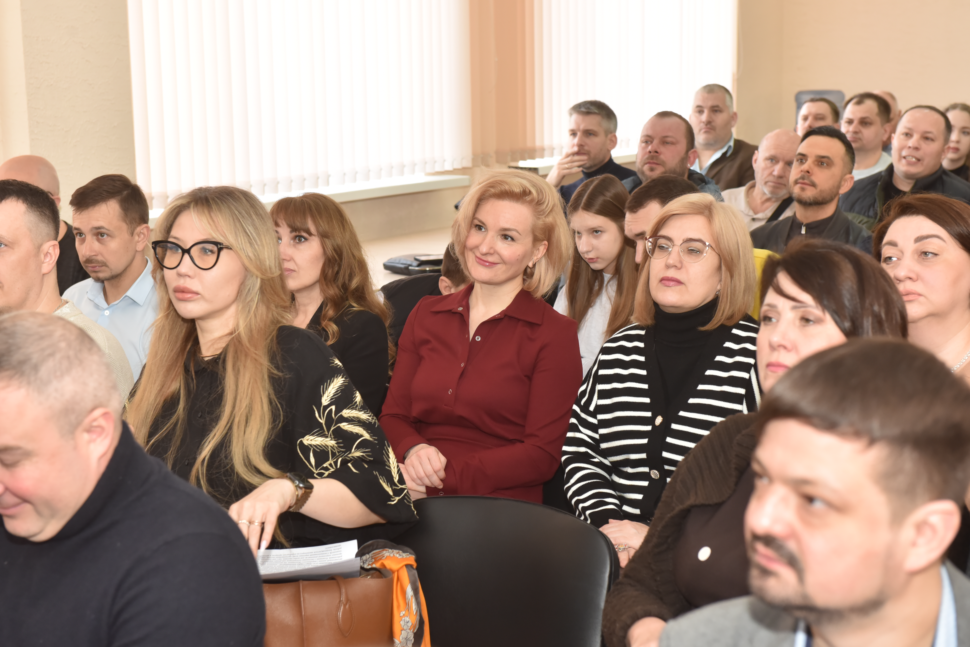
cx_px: 485
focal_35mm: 70
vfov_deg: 19.5
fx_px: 1887
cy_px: 324
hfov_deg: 28.8
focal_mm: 70
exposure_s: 1/160
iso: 1600
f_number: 6.3
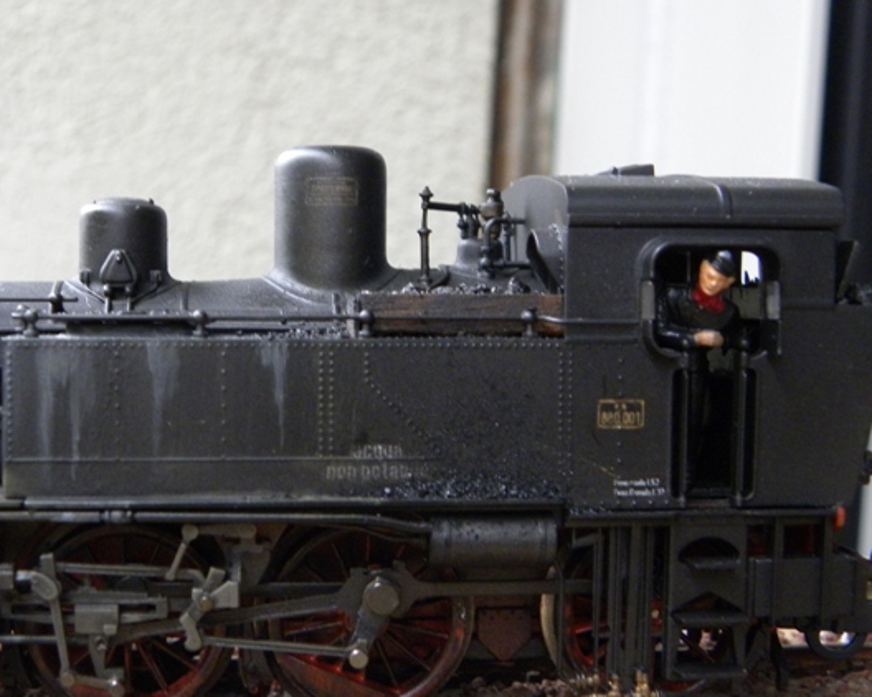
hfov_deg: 35.8
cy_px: 383
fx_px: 1342
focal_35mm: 52
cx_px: 329
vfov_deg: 29.1
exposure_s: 1/60
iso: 310
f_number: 3.2
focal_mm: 6.6
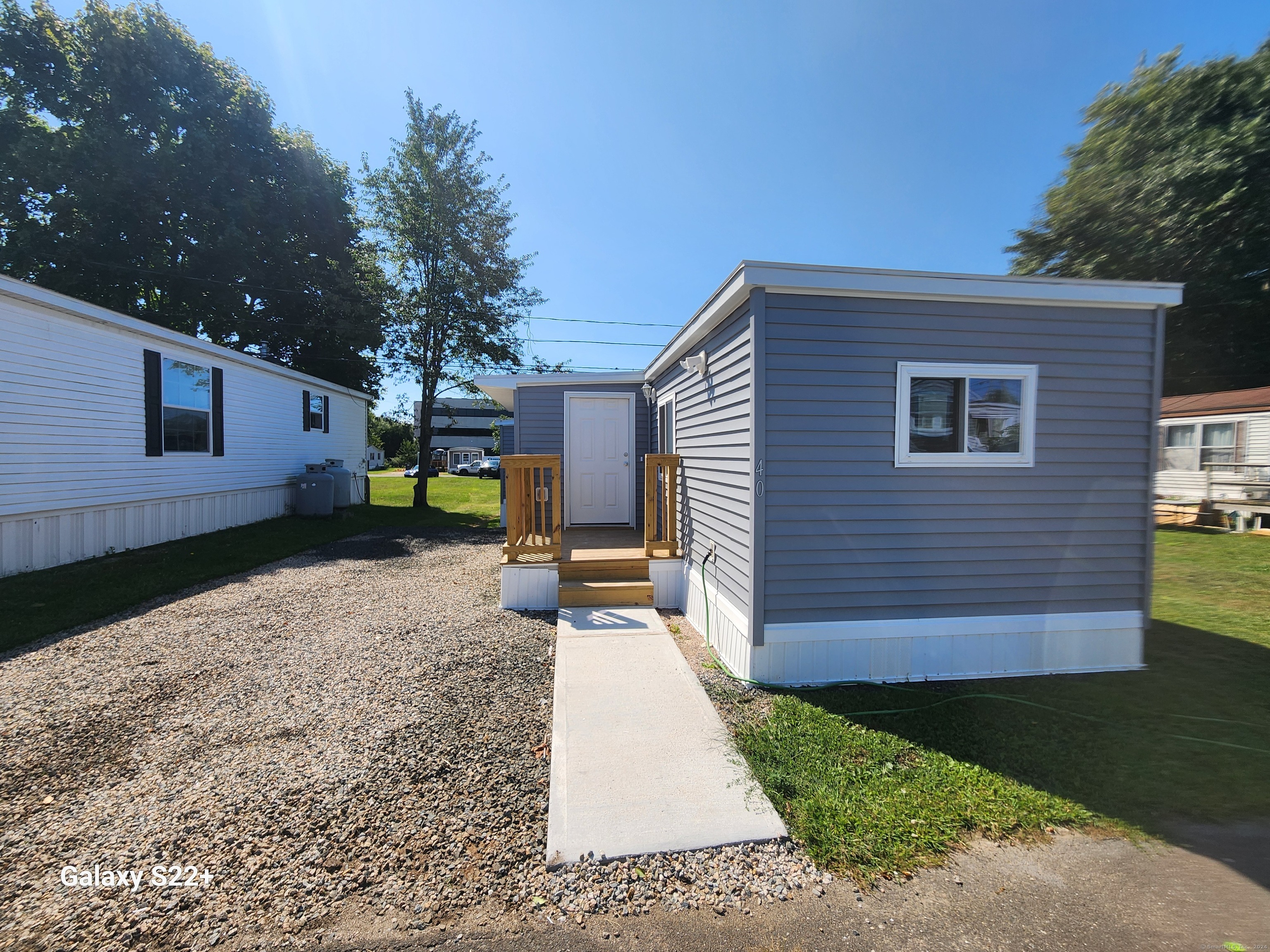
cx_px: 635
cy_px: 476
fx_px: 477
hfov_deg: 106.2
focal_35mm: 13
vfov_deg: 89.9
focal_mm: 2.2
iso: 50
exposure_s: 1/1742
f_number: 2.2
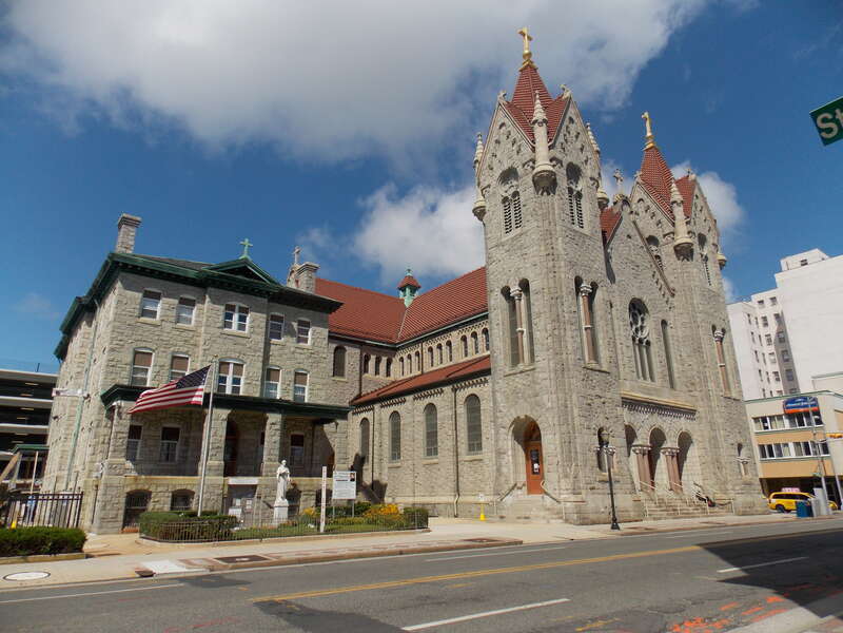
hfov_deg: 73.9
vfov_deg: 58.9
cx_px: 422
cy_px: 316
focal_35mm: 23
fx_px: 560
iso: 80
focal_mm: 4
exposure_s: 1/200
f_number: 9.9
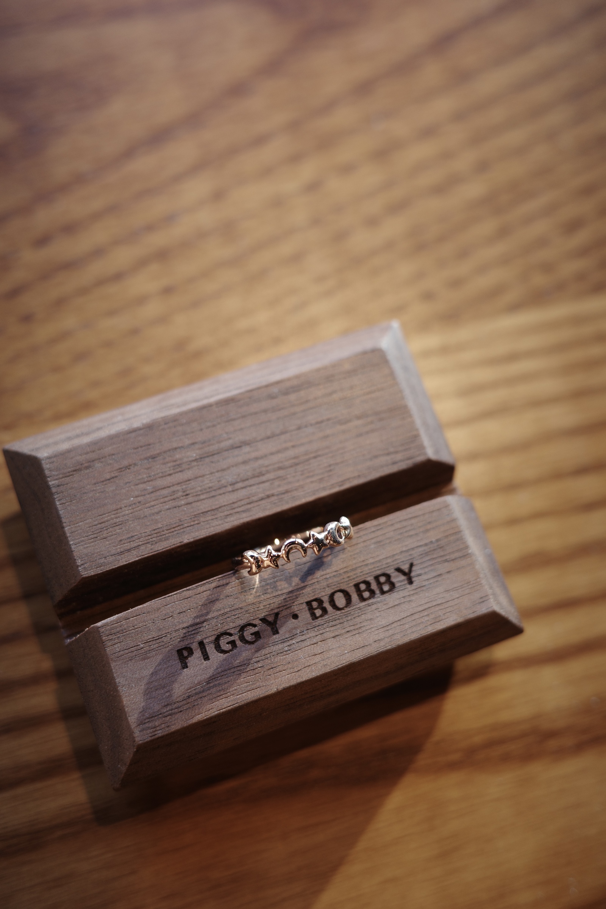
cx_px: 303
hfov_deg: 33.4
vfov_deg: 48.5
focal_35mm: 40
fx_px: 1010
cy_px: 454
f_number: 2.8
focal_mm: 26
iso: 125
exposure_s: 1/40
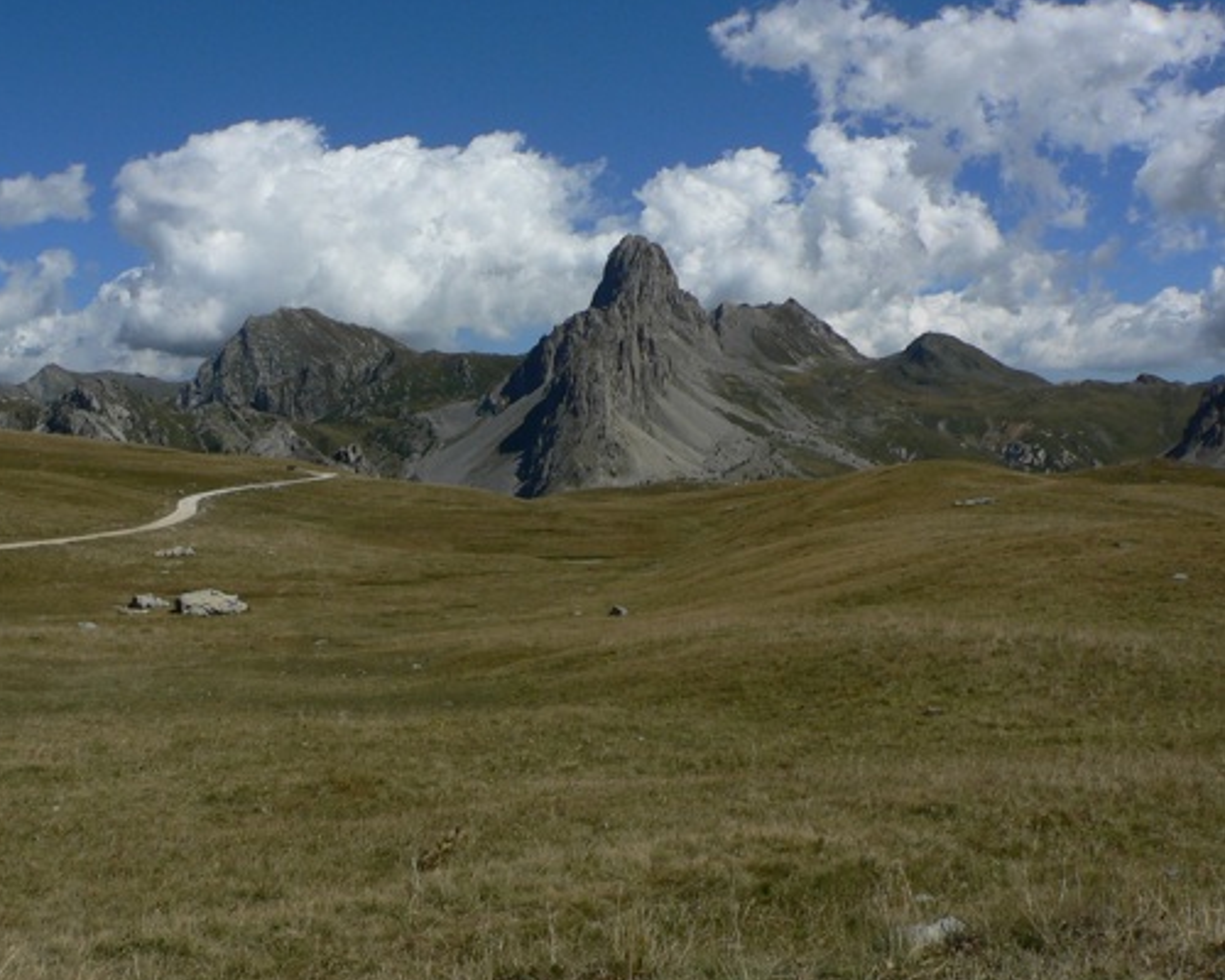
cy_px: 507
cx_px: 500
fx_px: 1486
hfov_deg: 44.6
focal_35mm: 41
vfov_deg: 36.5
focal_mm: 4.6
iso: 80
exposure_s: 1/800
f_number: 5.6
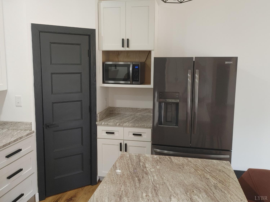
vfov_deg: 43.0
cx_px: 135
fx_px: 257
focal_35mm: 33
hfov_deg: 55.3
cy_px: 101
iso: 100
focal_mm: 5.58
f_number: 1.8
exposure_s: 1/40
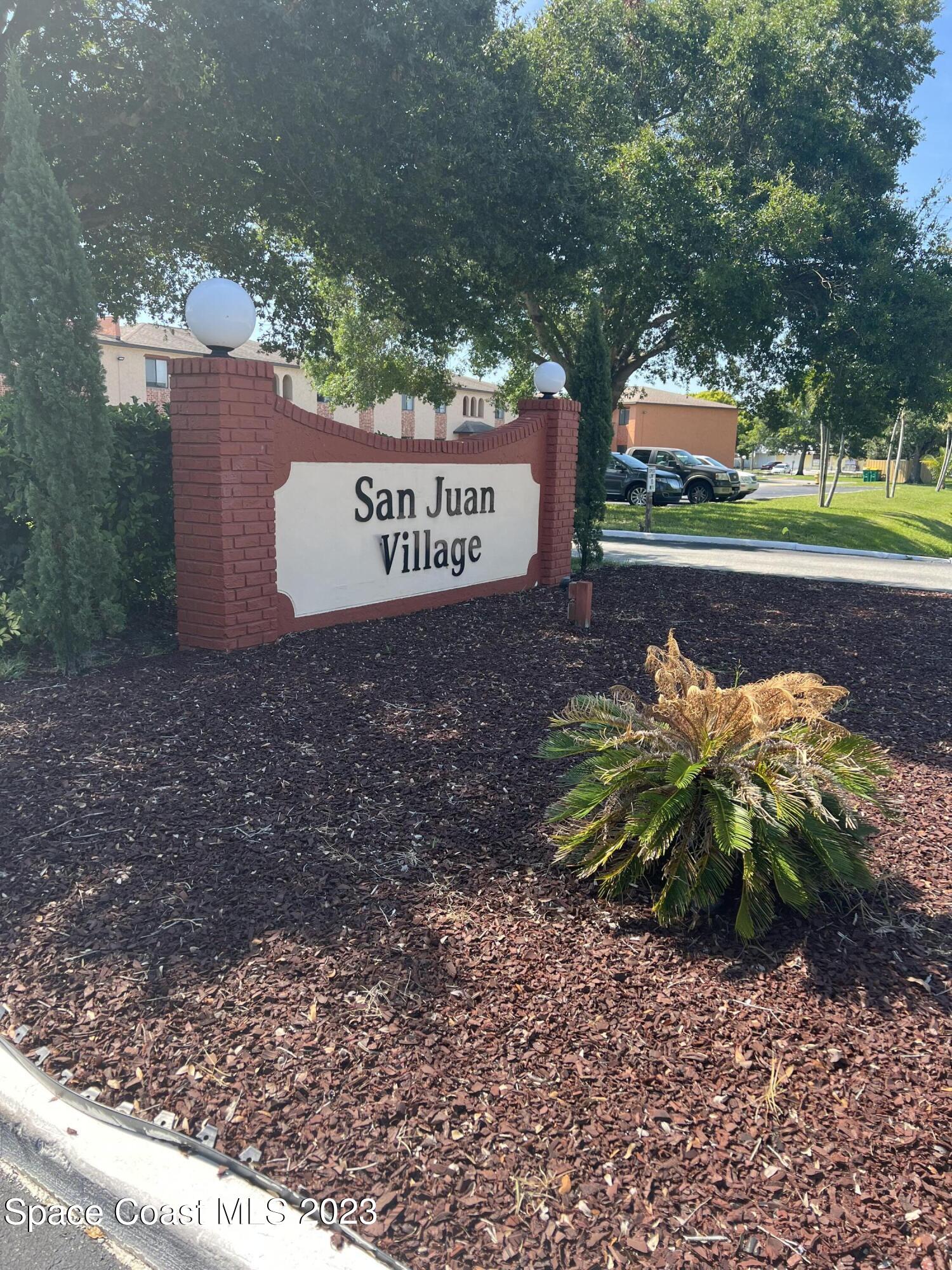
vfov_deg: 67.3
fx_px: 953
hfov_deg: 53.1
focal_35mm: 26
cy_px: 635
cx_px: 476
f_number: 1.5
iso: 50
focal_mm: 5.7
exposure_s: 1/965
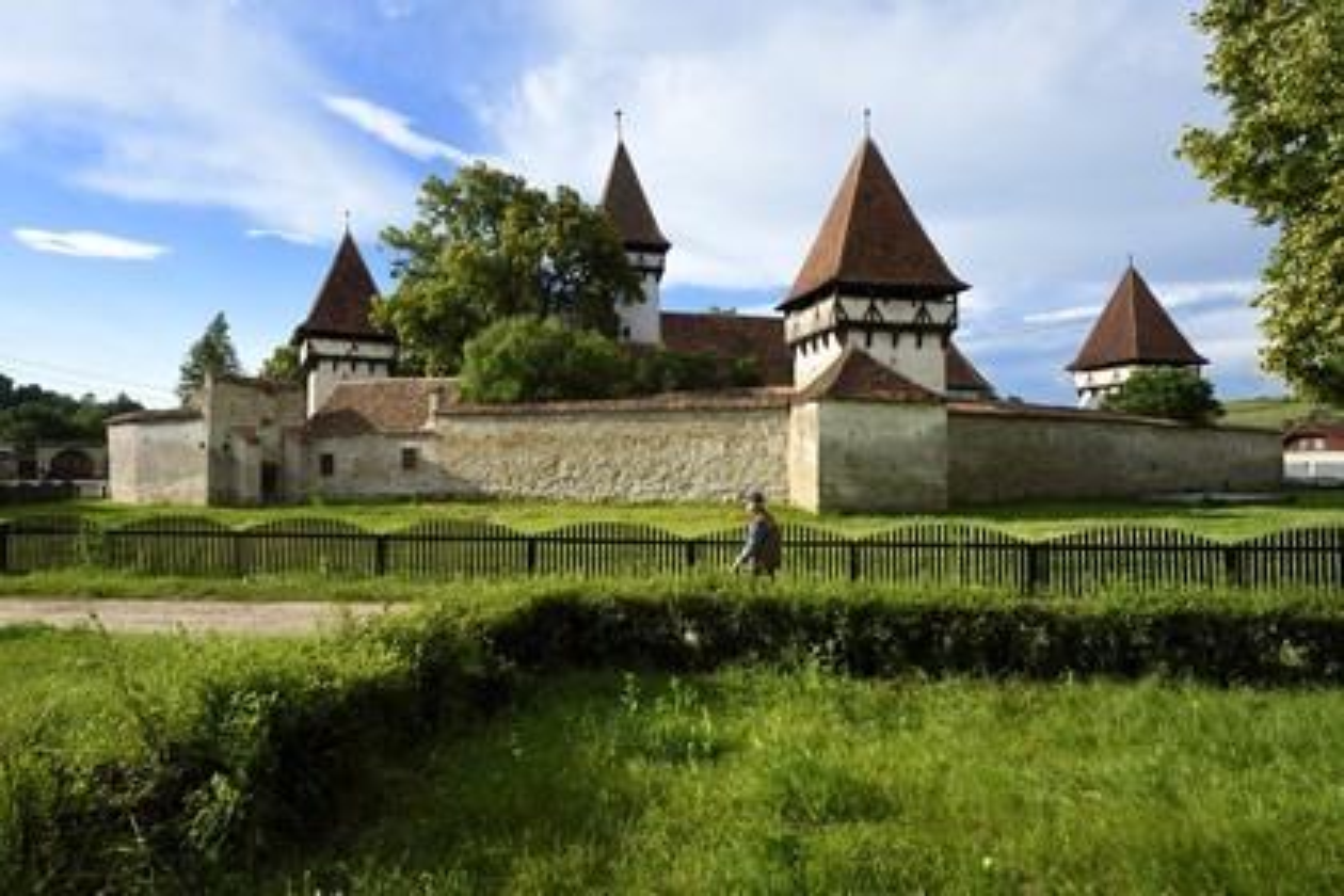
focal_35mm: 20
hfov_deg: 84.0
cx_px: 672
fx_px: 747
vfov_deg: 61.9
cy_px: 448
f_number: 14
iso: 200
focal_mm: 20
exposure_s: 1/160
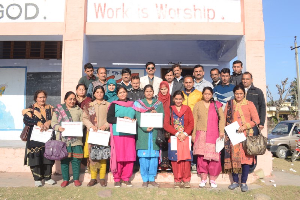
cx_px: 150
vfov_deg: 43.6
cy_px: 100
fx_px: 250
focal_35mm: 30
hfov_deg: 61.9
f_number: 8
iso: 100
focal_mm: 20
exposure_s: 1/200
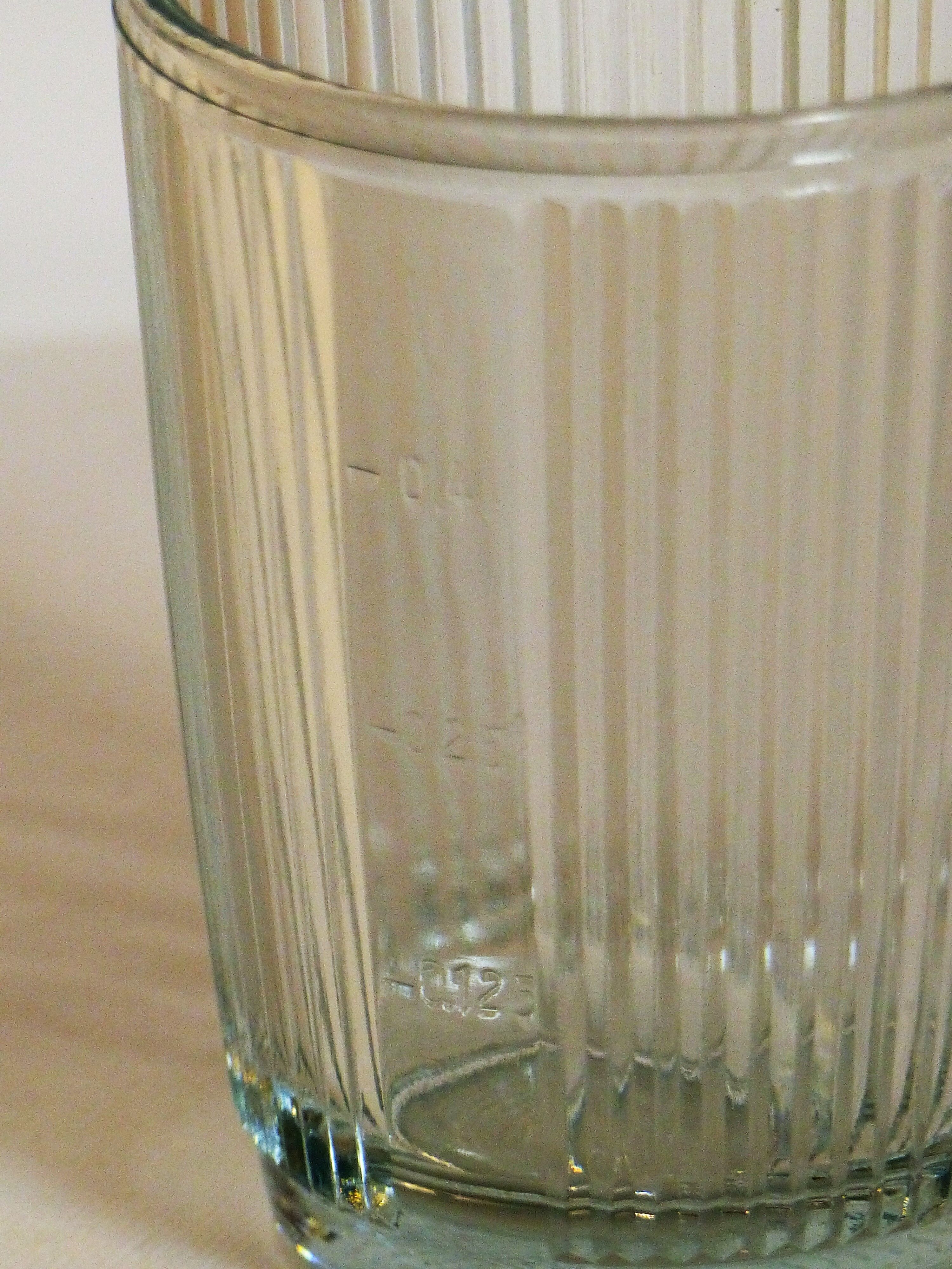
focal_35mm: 402
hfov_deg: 3.7
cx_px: 476
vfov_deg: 4.9
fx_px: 14741
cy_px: 634
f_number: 2.8
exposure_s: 1/100
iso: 400
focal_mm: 65.8
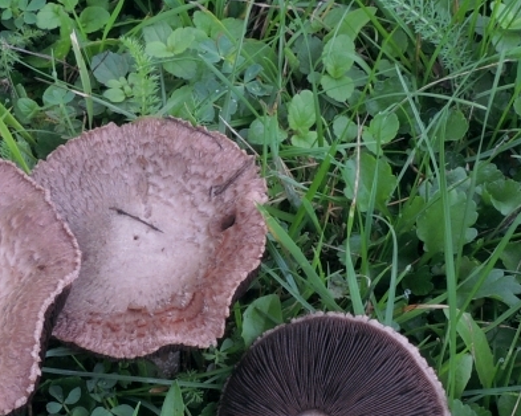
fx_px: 1295
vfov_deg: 18.1
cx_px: 220
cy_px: 346
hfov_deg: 22.7
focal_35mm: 84
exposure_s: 1/13
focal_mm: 5.8
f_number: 7.9
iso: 100
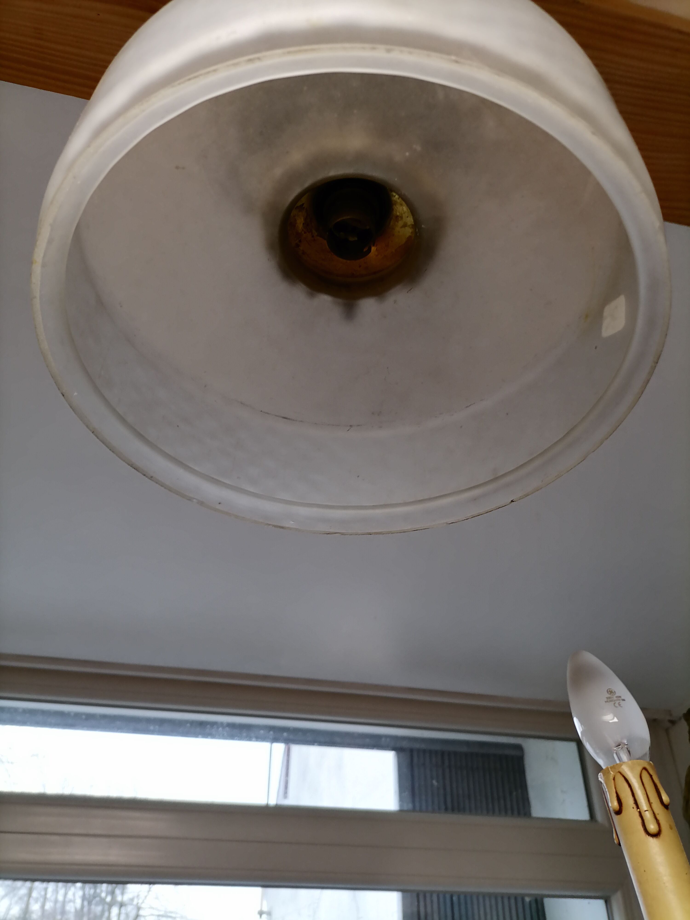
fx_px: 691
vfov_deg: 67.3
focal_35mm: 26
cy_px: 460
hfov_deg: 53.1
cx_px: 345
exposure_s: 1/33.3
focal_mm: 5.4
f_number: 1.8
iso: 100
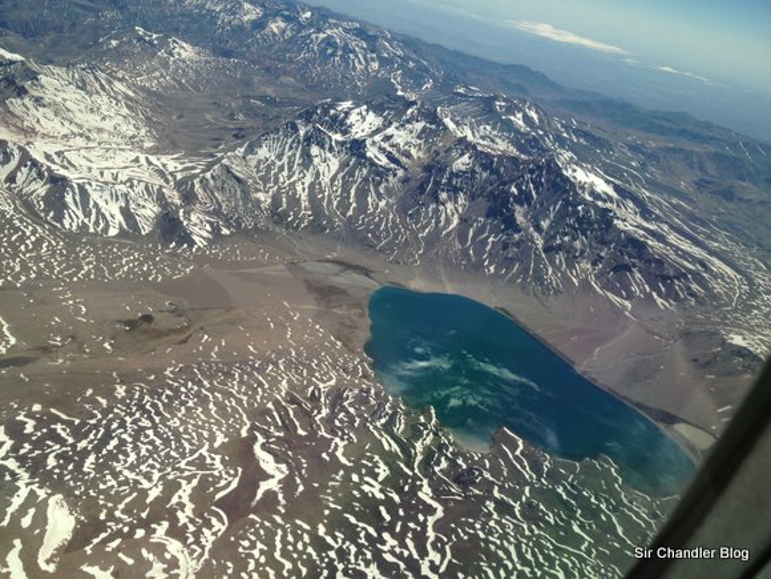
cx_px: 386
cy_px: 290
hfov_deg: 52.6
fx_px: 780
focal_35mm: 35
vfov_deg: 40.7
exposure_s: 1/1783
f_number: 2.4
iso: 50
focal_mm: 4.28
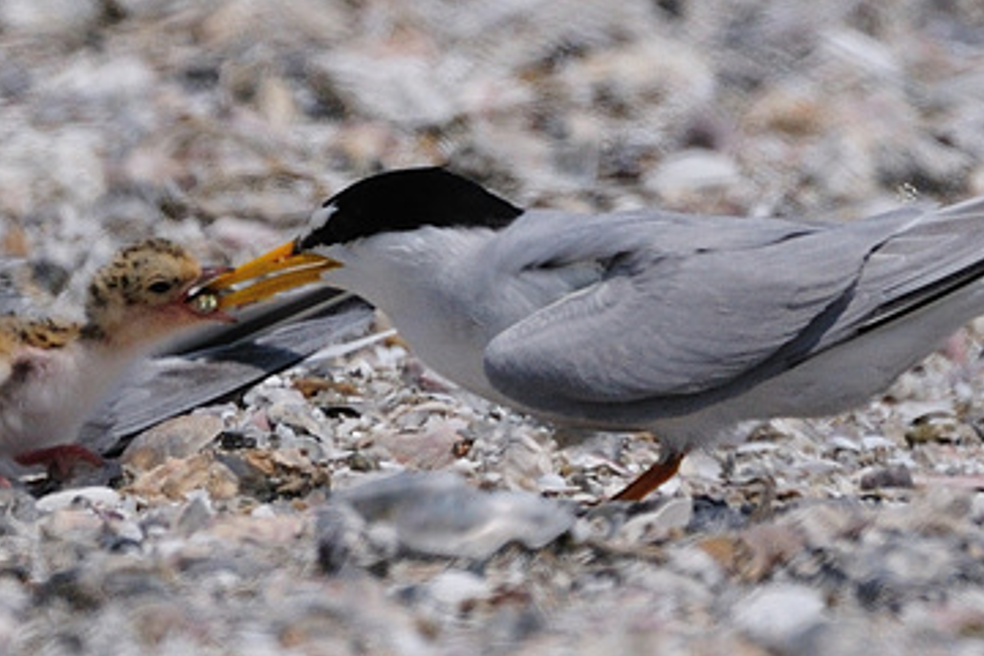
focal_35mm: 2557
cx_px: -11
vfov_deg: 0.5
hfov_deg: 0.8
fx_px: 69886
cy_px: 59
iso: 400
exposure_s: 1/3200
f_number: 8
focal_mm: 600
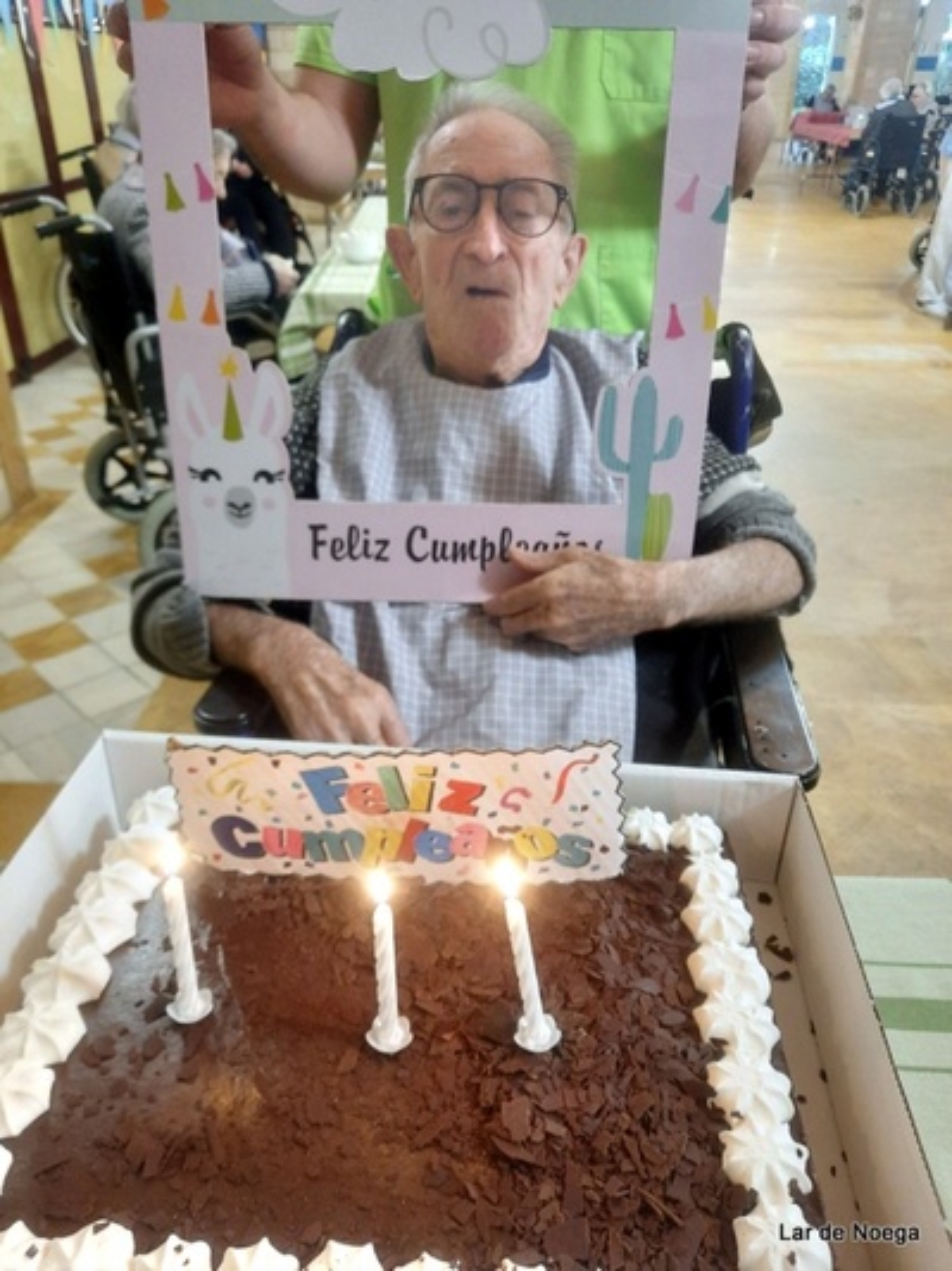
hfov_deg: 54.8
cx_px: 476
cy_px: 636
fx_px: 917
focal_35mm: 25
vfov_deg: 69.4
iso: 400
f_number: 2
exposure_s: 1/25
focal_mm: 4.6
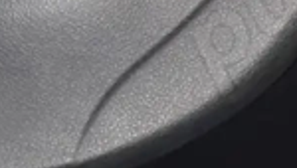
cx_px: 630
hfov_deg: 6.0
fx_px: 2745
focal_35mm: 348
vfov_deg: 3.5
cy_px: -51
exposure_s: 1/5
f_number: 1.78
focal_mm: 6.76
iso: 160
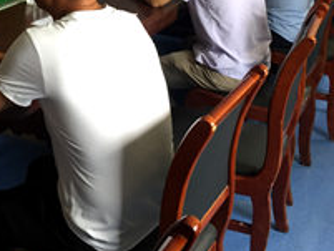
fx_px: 695
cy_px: -14
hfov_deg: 26.7
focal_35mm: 72
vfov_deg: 19.7
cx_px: 85
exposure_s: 1/33
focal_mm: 4.15
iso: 50
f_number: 2.2
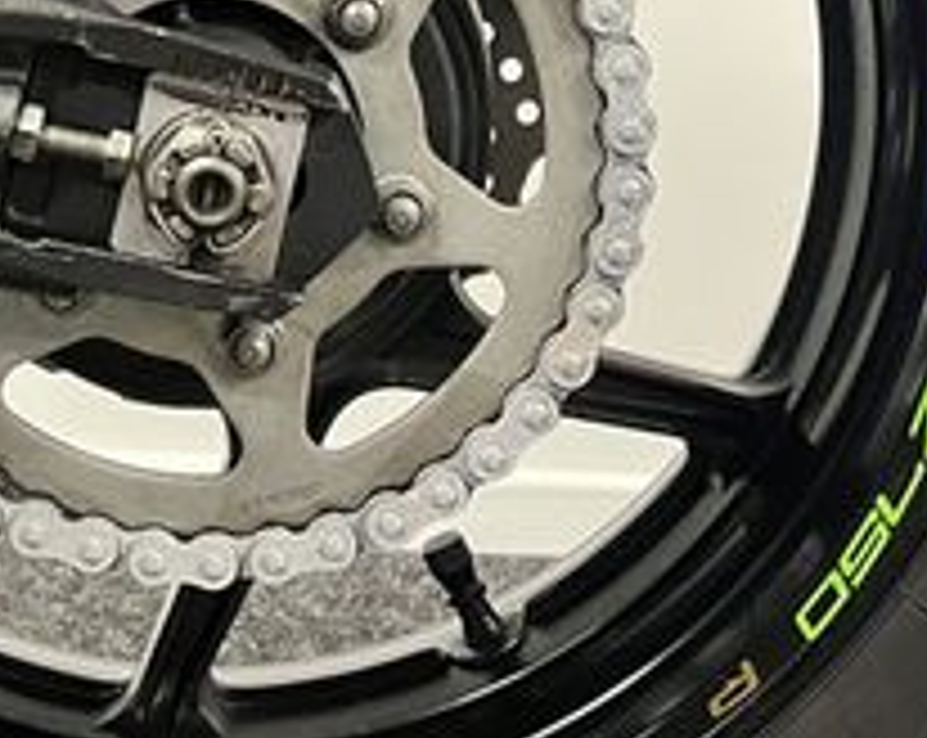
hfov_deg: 23.8
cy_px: 18
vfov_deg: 18.9
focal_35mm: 79
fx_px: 2163
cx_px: 194
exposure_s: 1/50
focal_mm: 5.1
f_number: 1.6
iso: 400
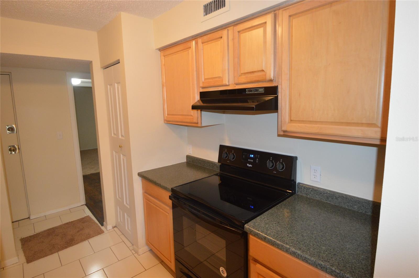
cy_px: 139
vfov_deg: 67.3
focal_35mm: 18
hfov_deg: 90.1
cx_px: 210
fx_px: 209
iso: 1400
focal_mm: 12
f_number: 3.8
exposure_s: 1/60
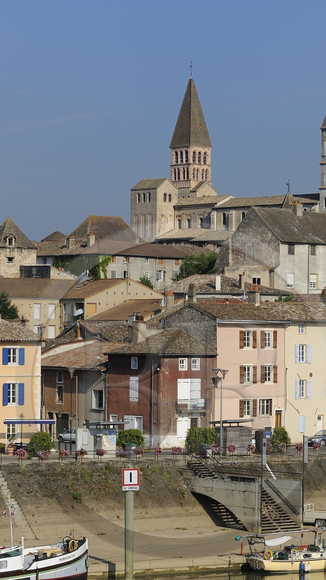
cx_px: 180
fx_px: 1968
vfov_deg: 16.7
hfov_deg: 9.5
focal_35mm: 128
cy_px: 390
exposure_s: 1/400
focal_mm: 82
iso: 200
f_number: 10
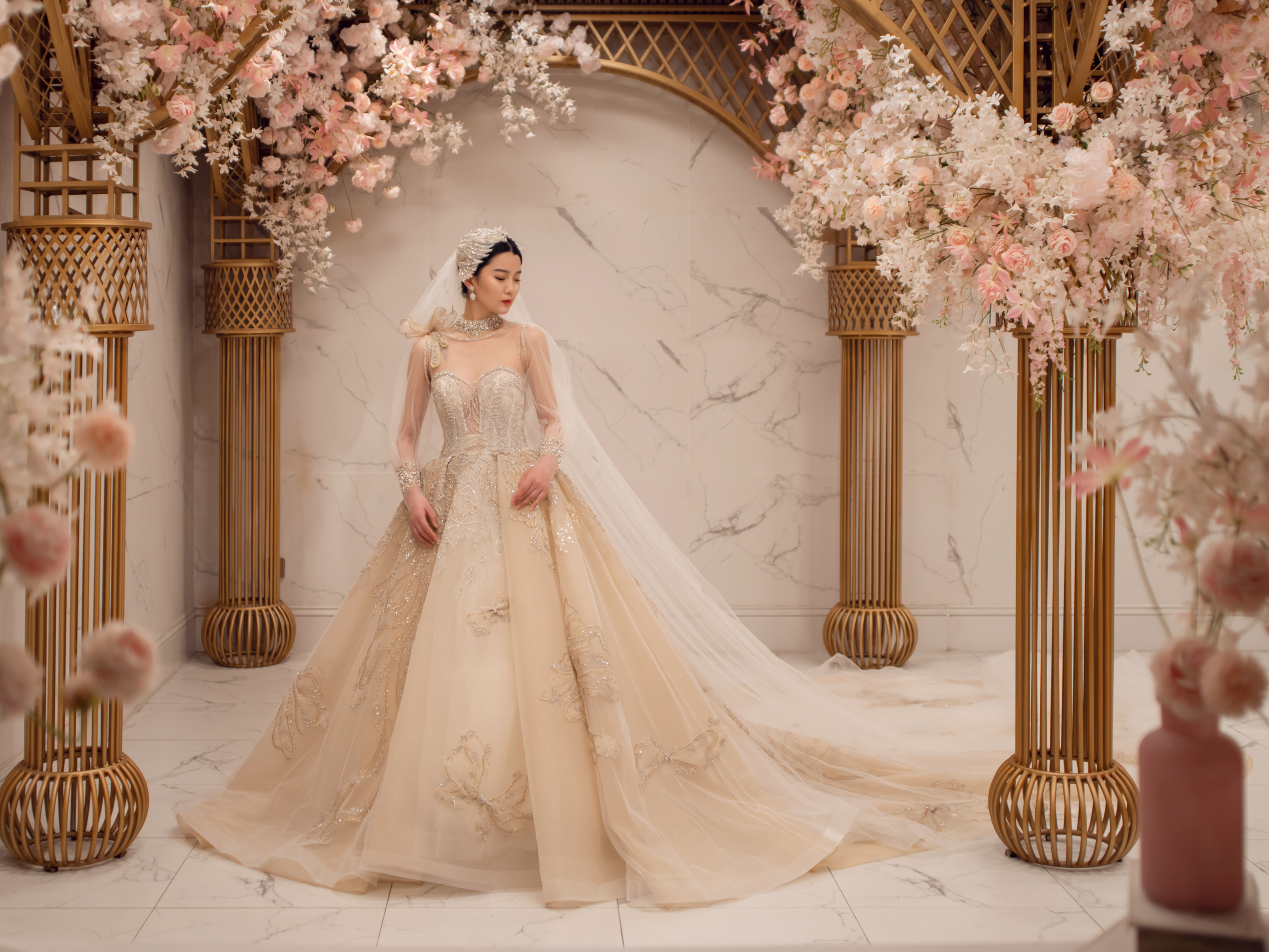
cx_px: 531
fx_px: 1686
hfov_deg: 41.1
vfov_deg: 31.4
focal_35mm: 46
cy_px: 354
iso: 400
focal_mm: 45
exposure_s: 1/400
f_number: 3.2
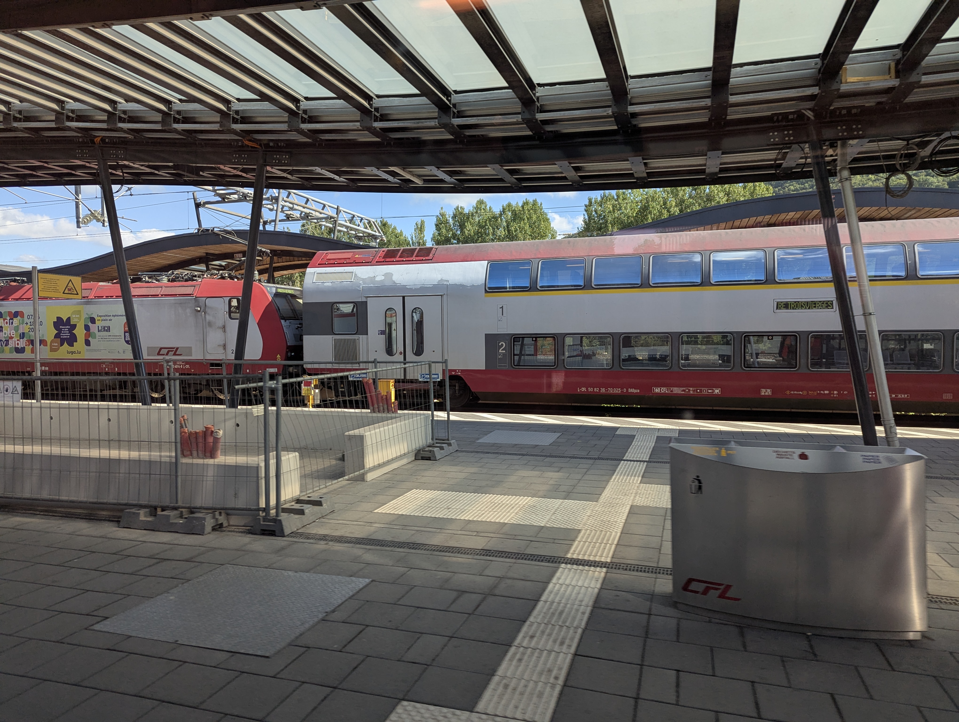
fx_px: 666
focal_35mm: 24
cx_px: 480
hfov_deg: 71.5
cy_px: 361
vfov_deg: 56.9
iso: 39
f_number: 1.85
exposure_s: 1/492
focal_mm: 6.81
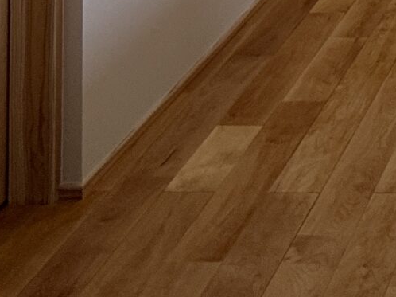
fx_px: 823
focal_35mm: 72
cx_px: 690
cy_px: -455
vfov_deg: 13.5
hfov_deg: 20.3
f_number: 2.2
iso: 50
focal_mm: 2.22
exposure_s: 1/102
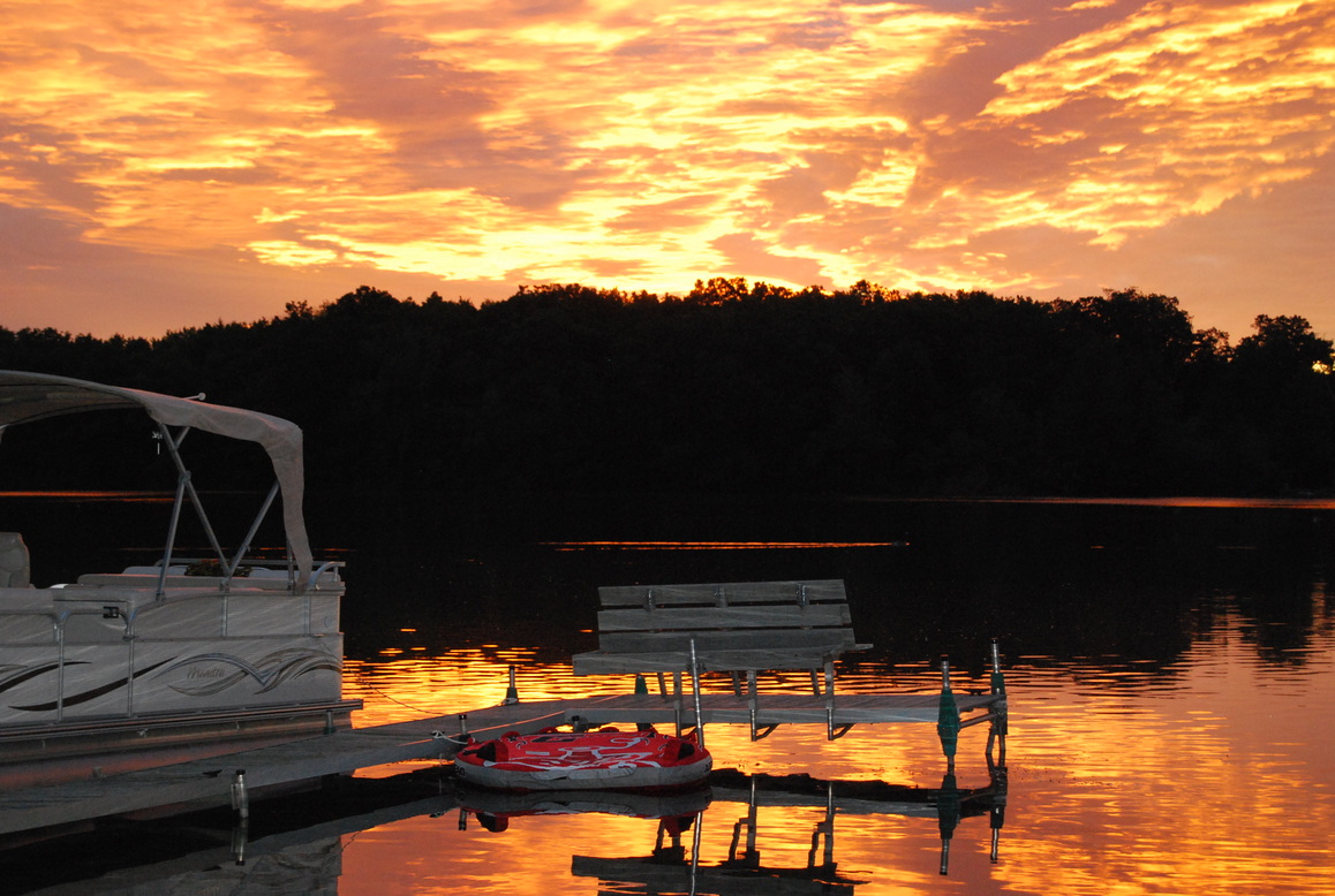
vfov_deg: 16.6
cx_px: 668
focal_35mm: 82
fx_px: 3066
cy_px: 448
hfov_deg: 24.6
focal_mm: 55
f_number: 5.6
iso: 1600
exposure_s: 1/125
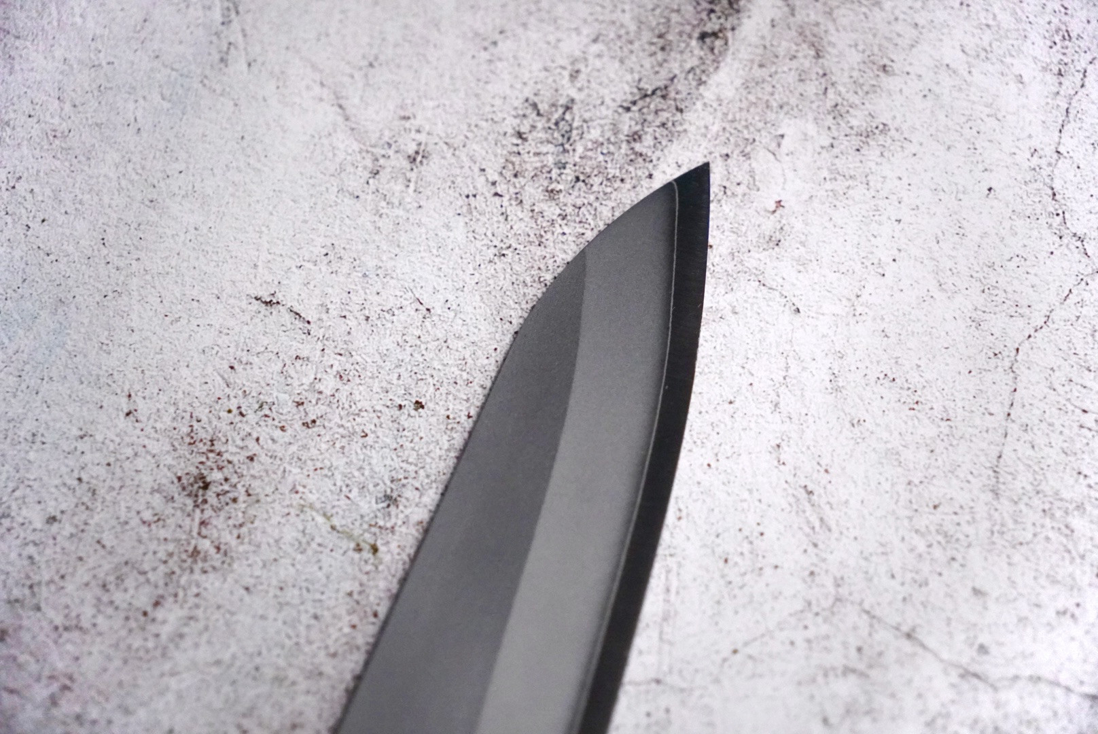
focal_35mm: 68
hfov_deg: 29.5
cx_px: 549
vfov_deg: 19.9
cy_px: 367
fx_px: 2088
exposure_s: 1/160
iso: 6400
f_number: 3.2
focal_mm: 45.6
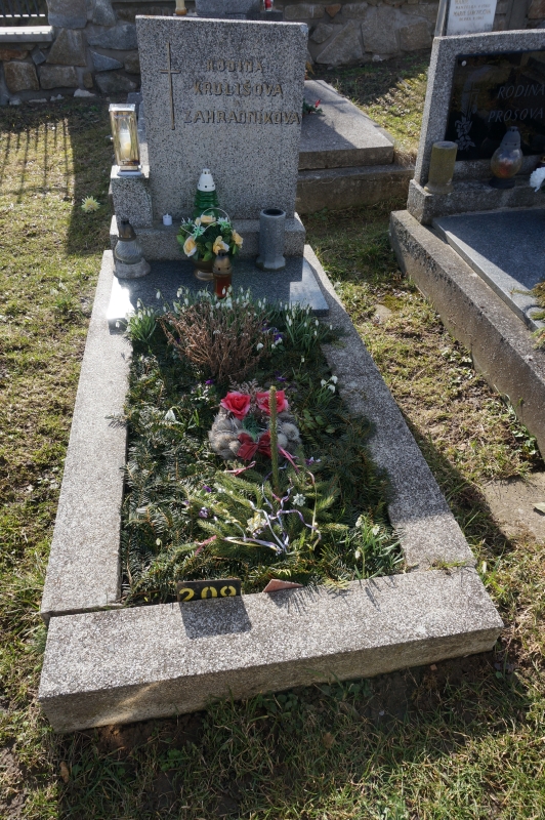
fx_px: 546
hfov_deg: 53.1
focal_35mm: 24
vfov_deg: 73.8
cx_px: 272
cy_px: 410
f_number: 8
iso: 100
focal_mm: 16
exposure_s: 1/125
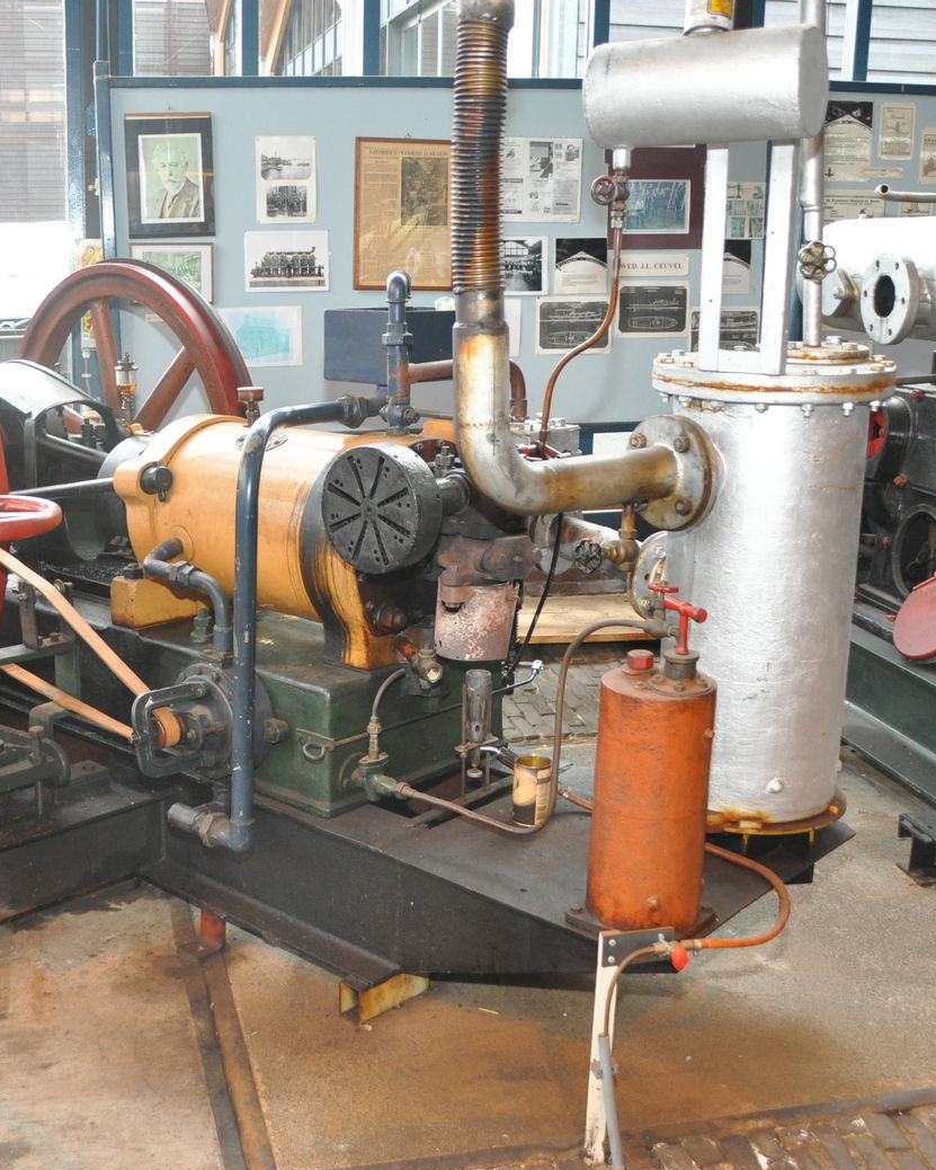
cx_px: 297
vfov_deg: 46.8
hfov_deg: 37.7
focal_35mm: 39
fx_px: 1350
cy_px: 591
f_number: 4
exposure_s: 1/60
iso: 800
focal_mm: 18
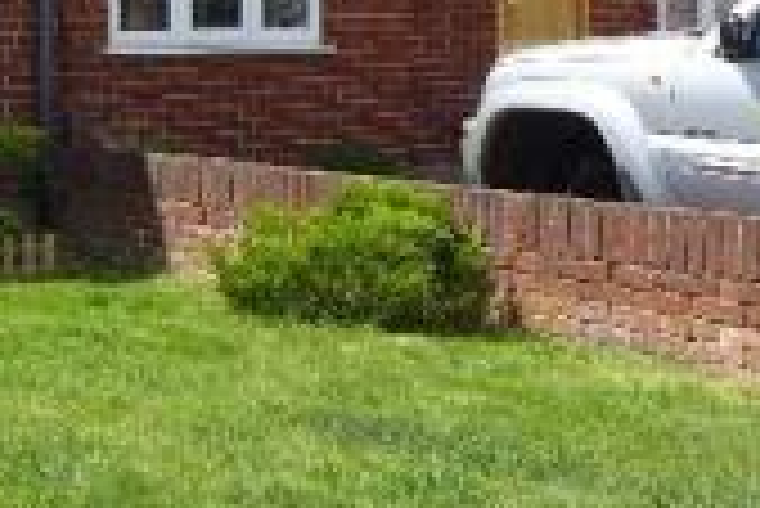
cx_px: -308
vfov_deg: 14.4
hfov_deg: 19.6
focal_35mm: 93
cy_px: -56
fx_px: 1965
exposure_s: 1/1000
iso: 80
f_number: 2.8
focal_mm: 4.7
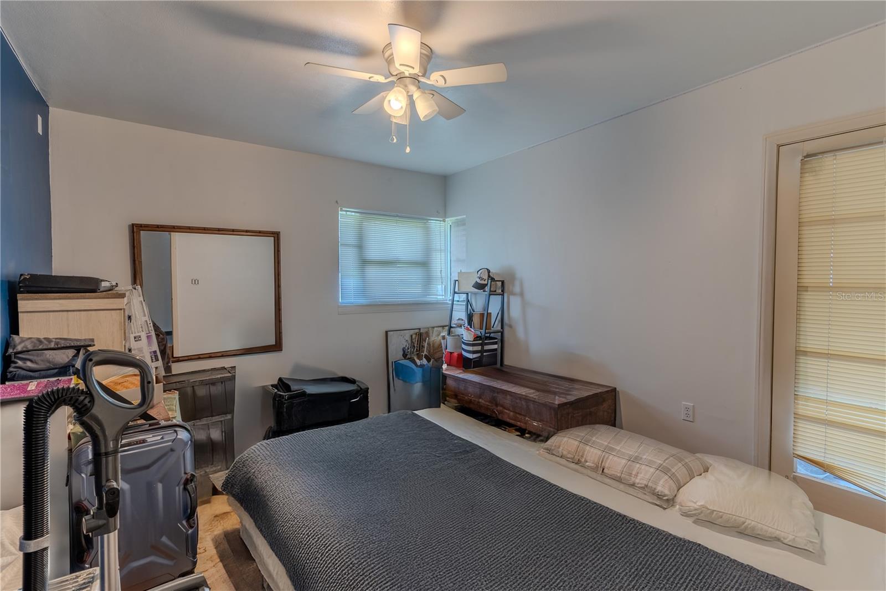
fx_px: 418
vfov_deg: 70.4
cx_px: 443
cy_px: 296
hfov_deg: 93.3
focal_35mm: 17
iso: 100
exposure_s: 1/40
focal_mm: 17
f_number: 8
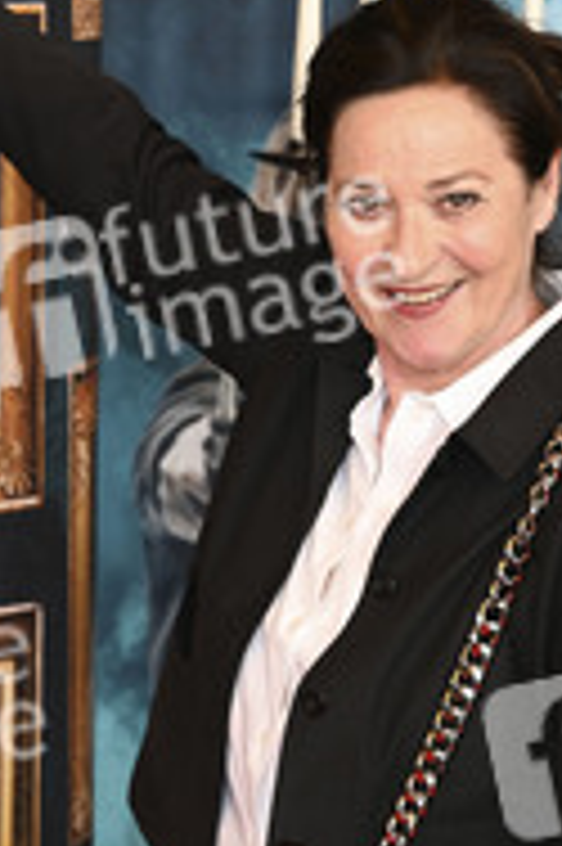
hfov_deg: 9.9
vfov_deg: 14.9
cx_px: 306
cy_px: 508
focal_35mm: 138
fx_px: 3237
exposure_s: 1/125
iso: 400
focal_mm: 65
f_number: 2.8
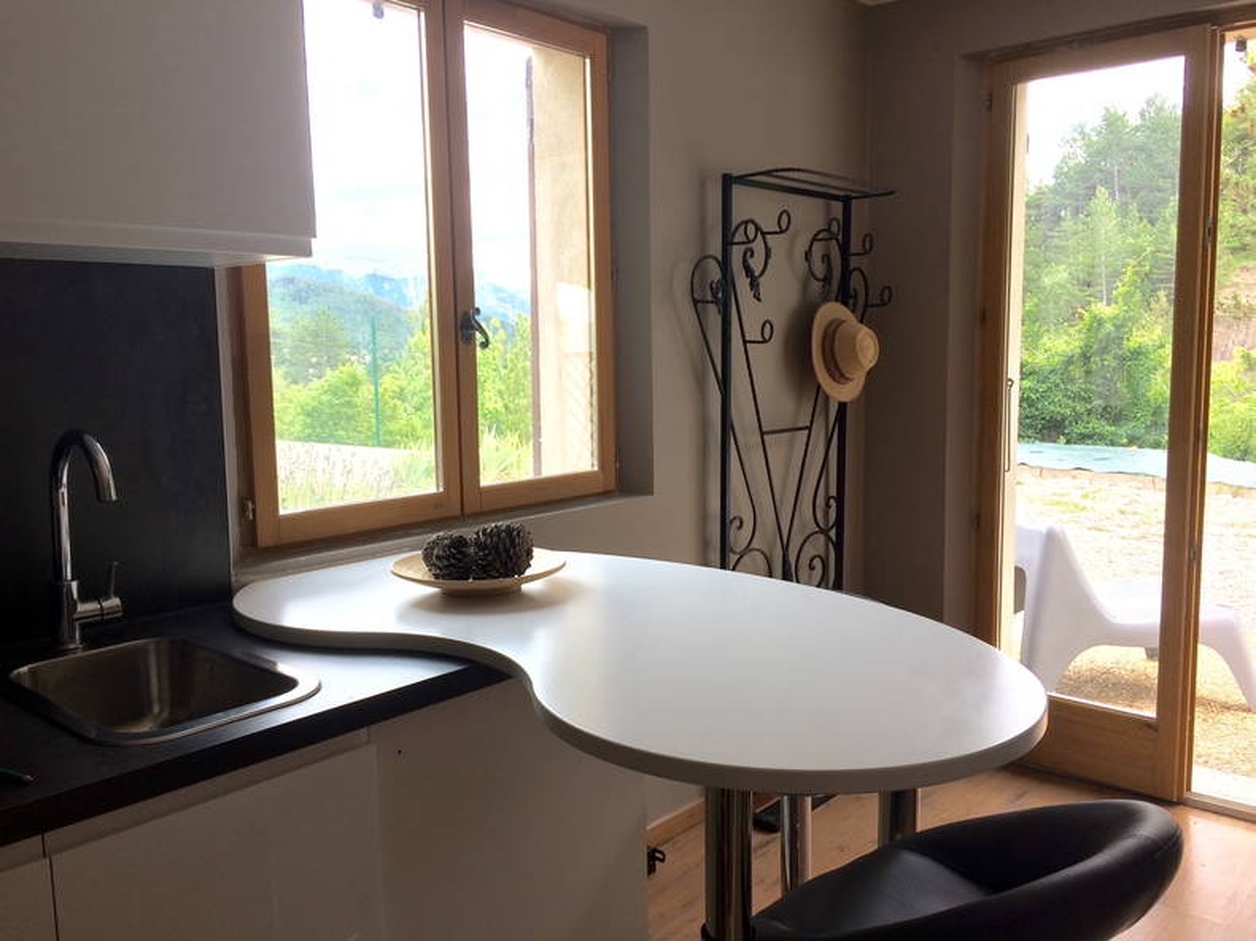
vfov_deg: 48.2
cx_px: 628
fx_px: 1052
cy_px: 470
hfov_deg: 61.7
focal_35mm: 29
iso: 32
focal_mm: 4.15
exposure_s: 1/115
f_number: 2.2
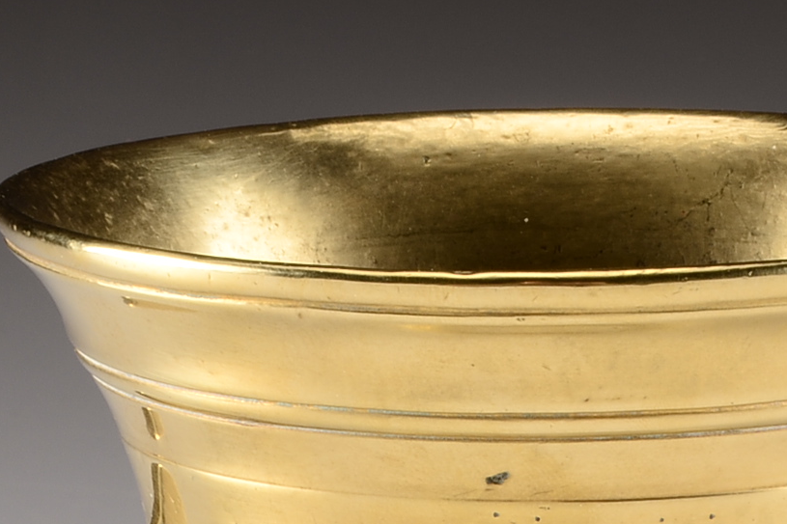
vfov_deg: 3.8
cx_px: 550
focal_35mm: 362
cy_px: 739
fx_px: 7912
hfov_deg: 5.7
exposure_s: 1/200
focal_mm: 80
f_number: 22
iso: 100
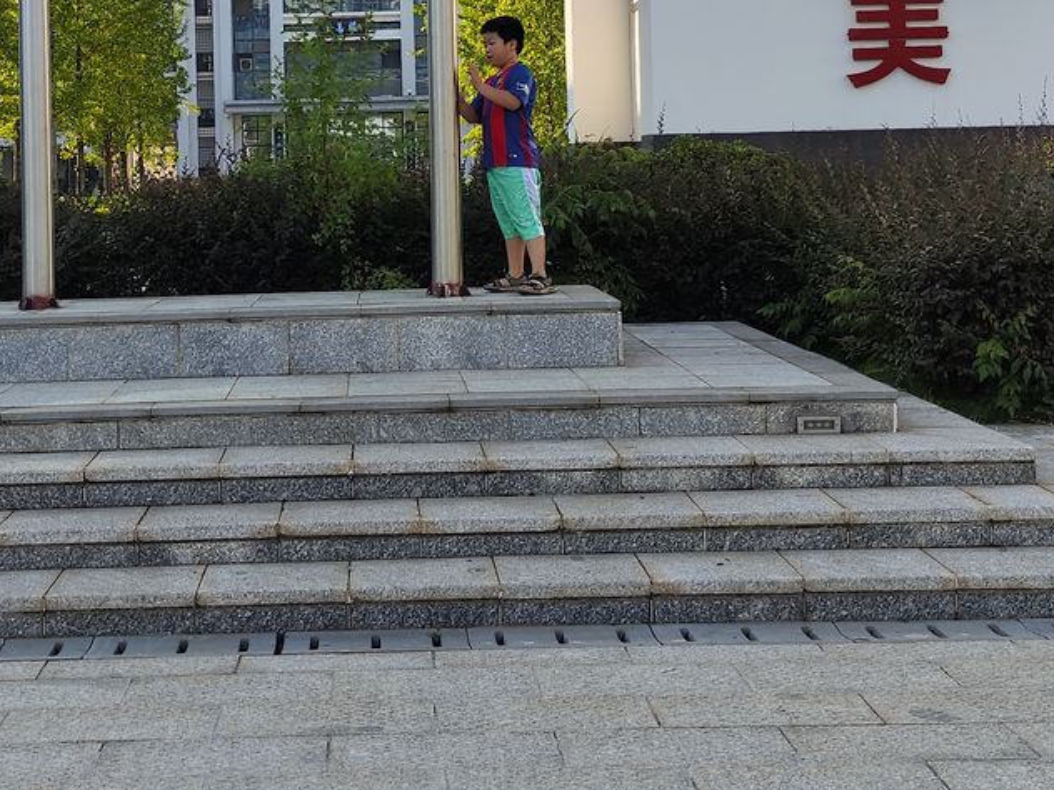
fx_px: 1736
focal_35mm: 57
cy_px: 138
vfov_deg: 25.2
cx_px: 372
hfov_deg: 33.6
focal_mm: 4.68
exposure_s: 1/1600
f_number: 1.8
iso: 50
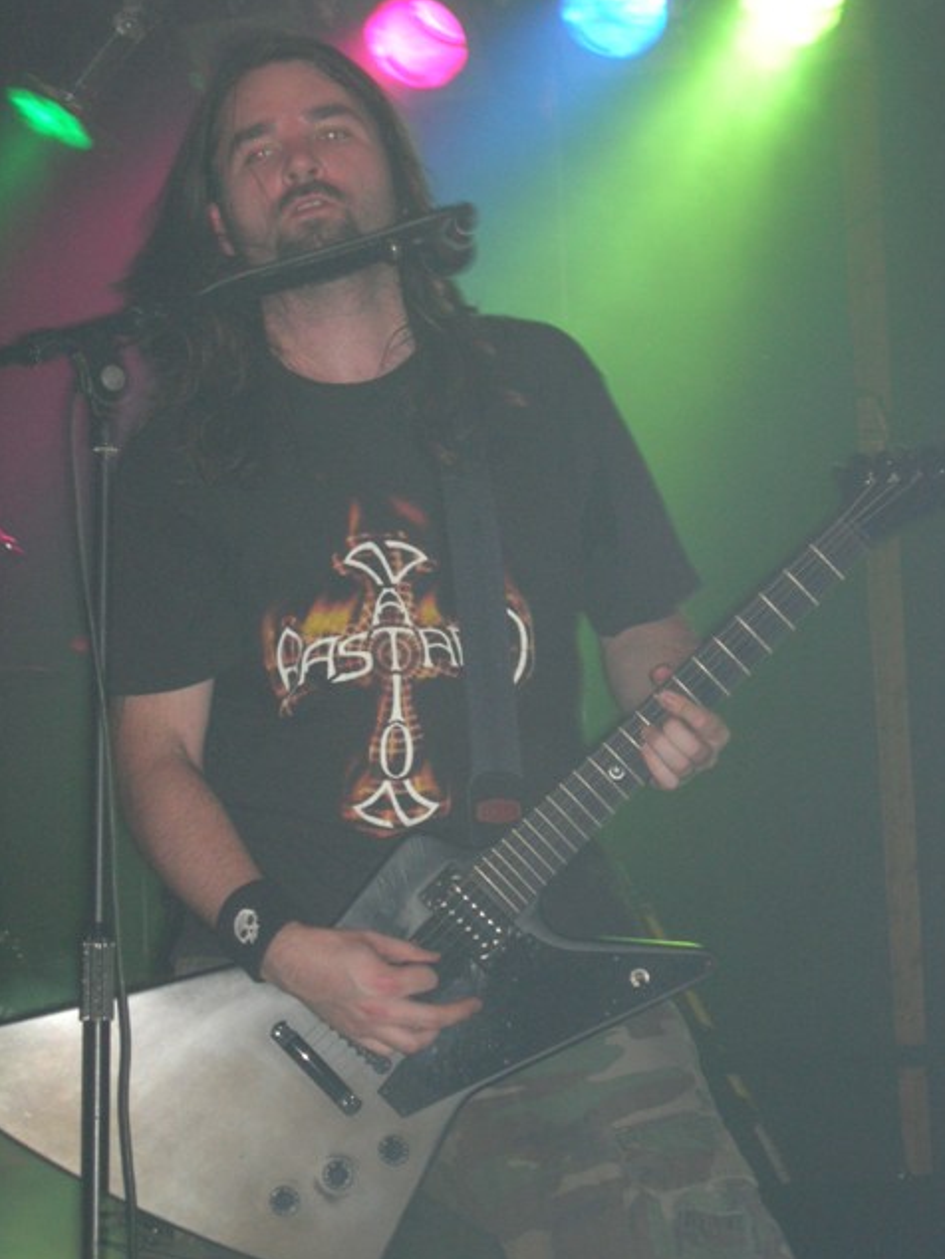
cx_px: 472
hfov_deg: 13.0
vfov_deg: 17.3
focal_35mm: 114
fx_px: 4147
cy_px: 631
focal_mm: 23.4
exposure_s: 1/60.1
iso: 164
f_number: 4.9
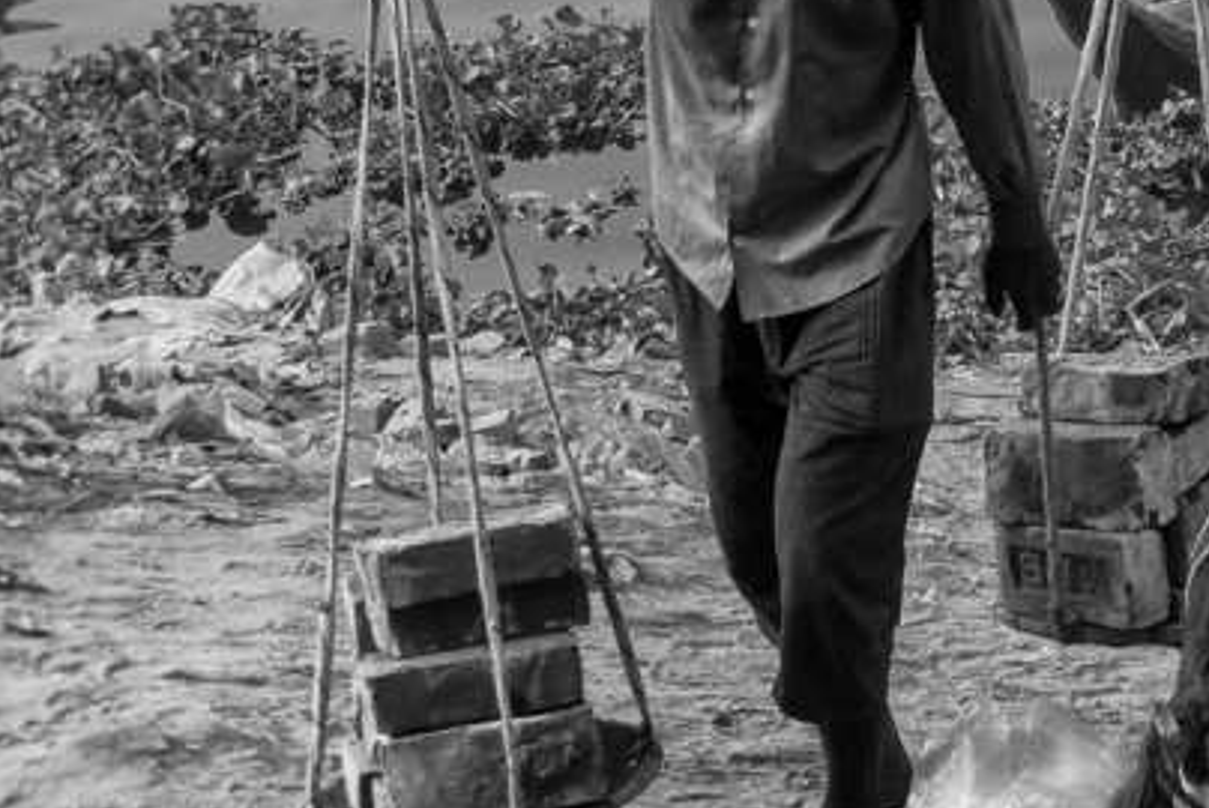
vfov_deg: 7.7
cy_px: 115
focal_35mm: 178
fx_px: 5982
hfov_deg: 11.5
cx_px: 1059
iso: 100
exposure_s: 1/125
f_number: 7.1
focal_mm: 26.42
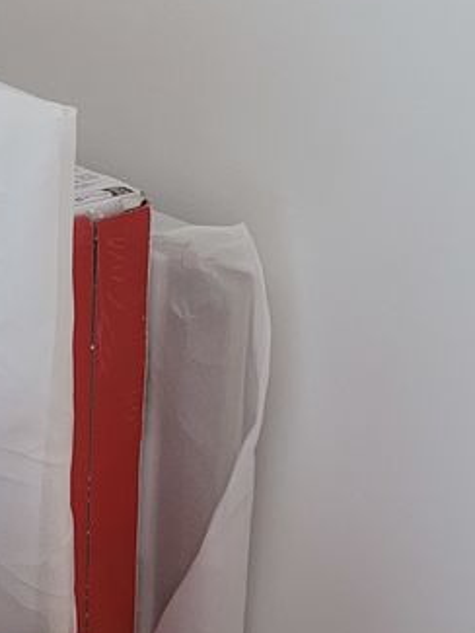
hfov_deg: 17.4
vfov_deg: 24.1
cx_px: -134
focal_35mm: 80
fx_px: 1463
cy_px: 479
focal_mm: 5.4
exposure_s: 1/25
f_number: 1.8
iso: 640
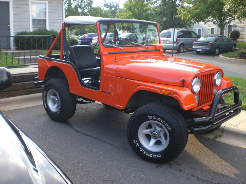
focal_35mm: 38
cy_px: 92
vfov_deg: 37.7
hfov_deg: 49.0
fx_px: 270
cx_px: 123
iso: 100
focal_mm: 6.3
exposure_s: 1/200
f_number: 3.1
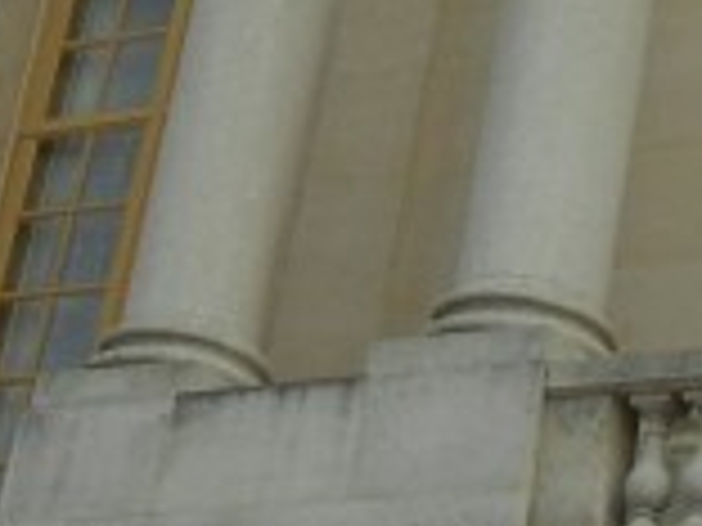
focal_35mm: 197
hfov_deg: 10.0
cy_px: -809
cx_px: 418
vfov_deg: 7.0
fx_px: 3995
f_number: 7
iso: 160
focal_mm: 5.4
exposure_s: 1/410
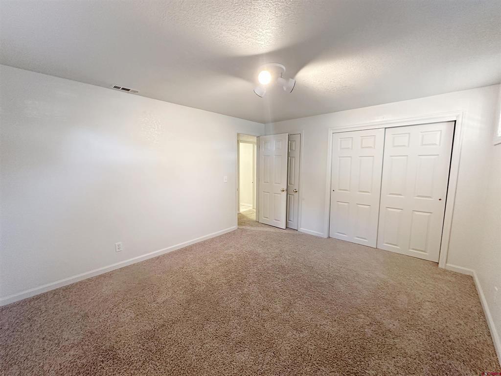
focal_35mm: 14
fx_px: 203
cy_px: 188
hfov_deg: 102.1
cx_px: 250
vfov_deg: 85.7
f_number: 2.2
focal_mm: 2.22
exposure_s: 1/60
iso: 400
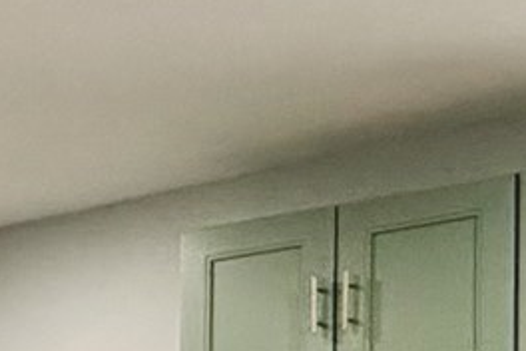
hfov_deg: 16.4
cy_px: 646
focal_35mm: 113
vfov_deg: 11.2
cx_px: -277
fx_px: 1651
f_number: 2.2
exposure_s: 1/120
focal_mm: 2.22
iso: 500
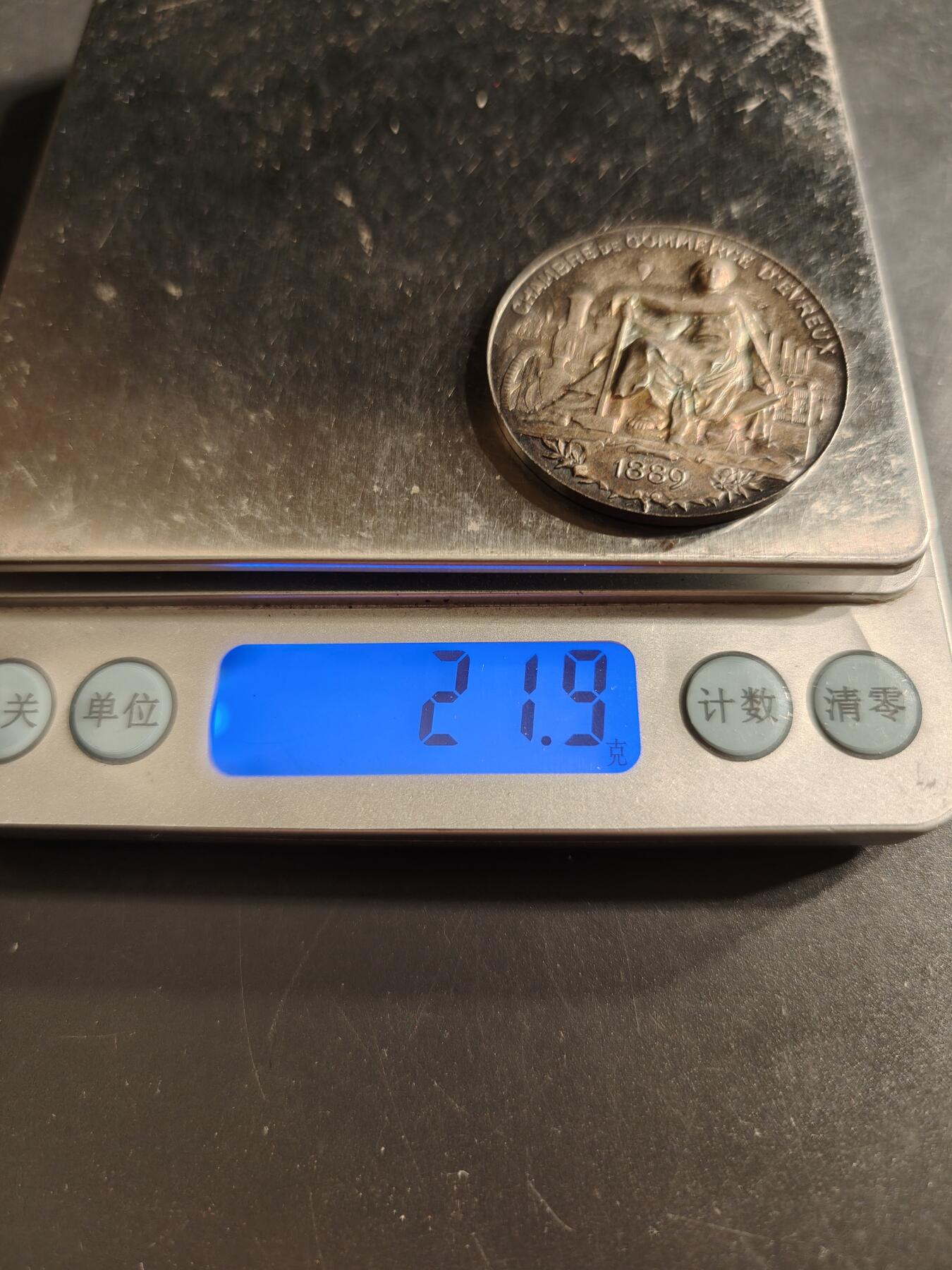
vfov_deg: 73.9
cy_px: 635
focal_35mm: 23
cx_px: 476
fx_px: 843
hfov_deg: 58.9
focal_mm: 6.06
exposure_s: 1/108
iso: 250
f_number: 1.6
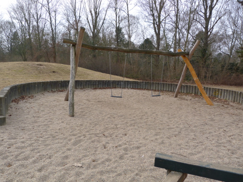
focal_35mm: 25
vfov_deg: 54.9
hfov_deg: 69.4
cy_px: 91
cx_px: 122
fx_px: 175
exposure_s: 1/320
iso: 80
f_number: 2.8
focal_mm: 4.5
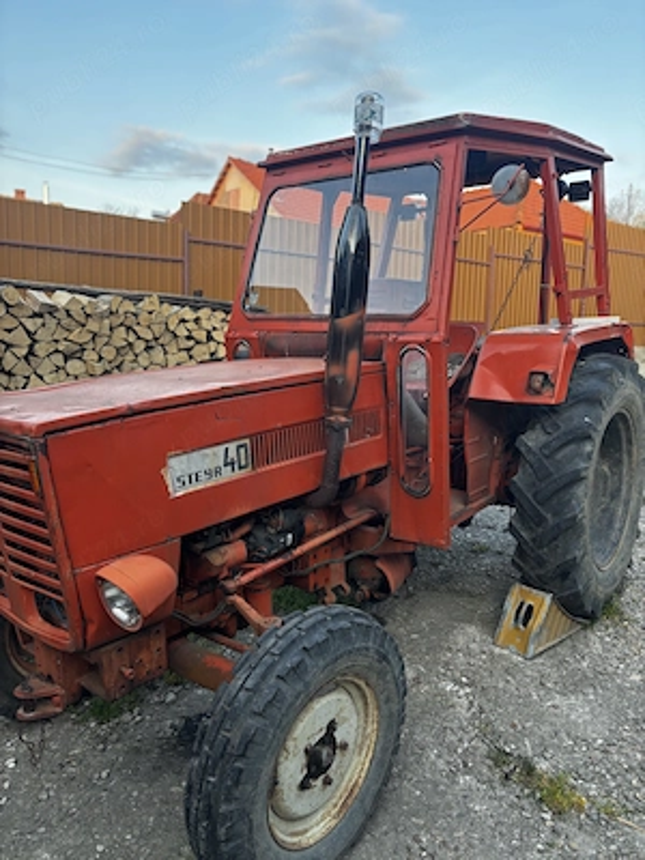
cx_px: 322
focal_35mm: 26
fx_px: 646
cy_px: 430
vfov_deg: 67.3
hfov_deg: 53.1
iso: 64
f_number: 1.6
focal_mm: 5.96
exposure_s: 1/121
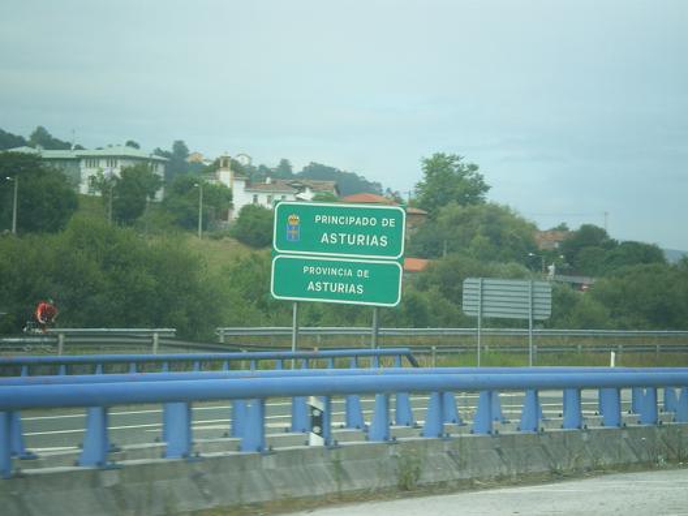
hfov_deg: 17.3
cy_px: 258
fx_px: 2266
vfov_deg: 13.0
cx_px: 344
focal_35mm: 114
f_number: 5.9
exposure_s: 1/160
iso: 64
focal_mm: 18.9
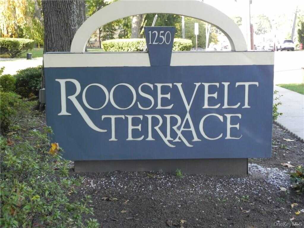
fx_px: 457
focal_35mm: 52
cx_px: 152
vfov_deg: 28.0
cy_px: 114
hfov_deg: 36.8
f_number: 3.5
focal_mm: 9.2
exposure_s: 1/83.2
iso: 160
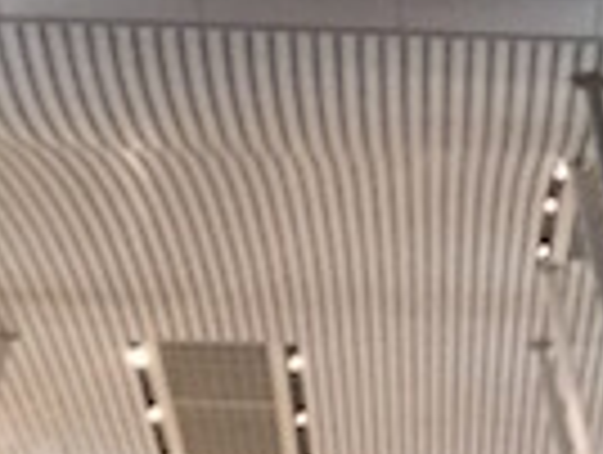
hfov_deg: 10.9
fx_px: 3019
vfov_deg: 8.5
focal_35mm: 173
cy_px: 503
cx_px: 990
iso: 400
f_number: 2.2
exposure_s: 1/17
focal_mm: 4.15
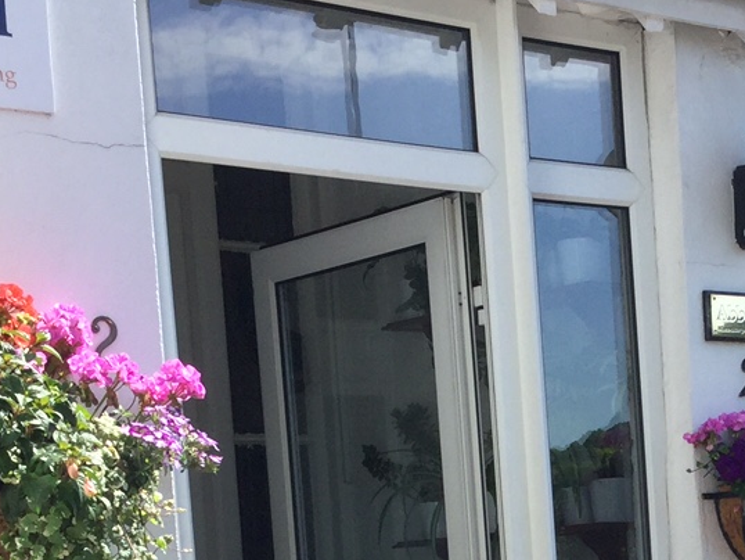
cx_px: 643
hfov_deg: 20.5
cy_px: 690
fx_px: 2024
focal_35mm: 94
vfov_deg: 15.1
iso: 25
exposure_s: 1/627
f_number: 2.4
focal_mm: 3.3
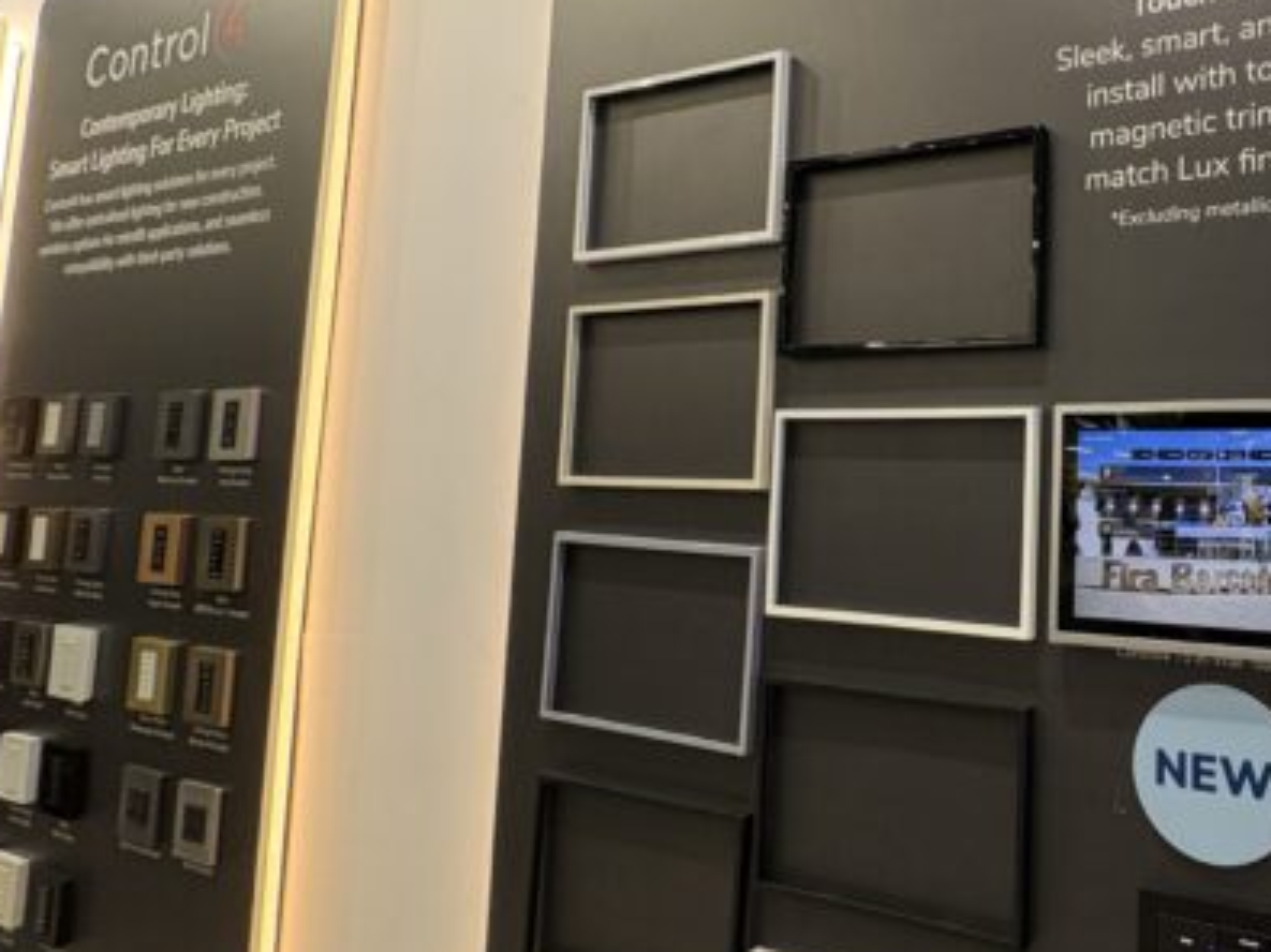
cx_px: 1131
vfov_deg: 52.7
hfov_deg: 58.2
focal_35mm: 26
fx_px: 954
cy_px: 386
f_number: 2.2
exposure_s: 1/50
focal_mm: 2.22
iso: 250
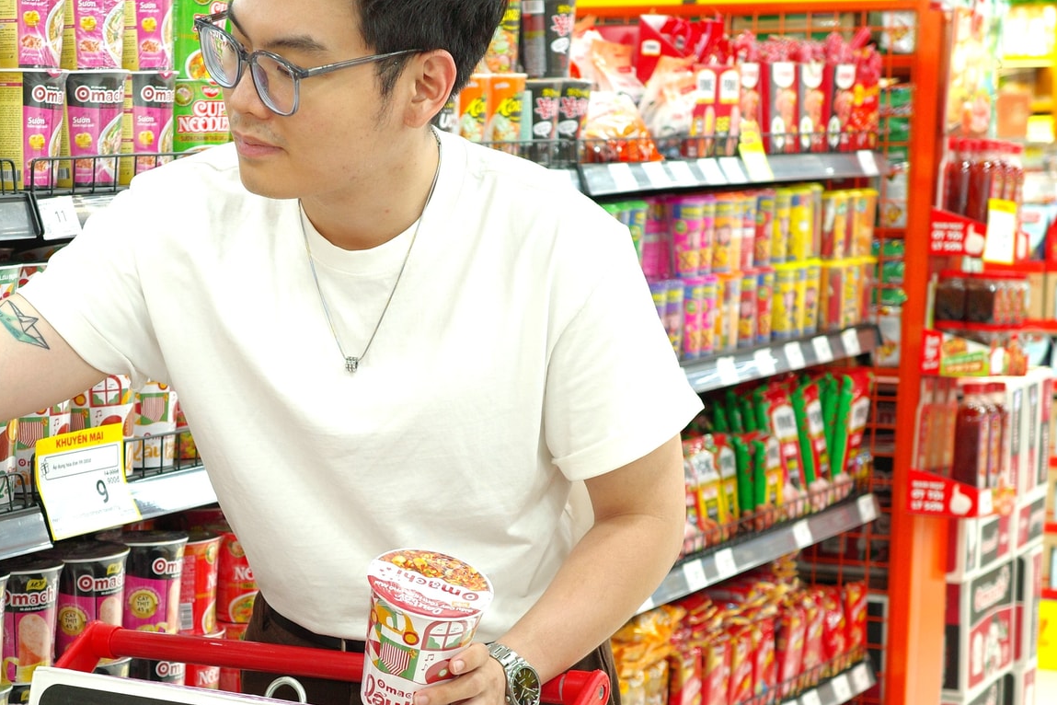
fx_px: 2554
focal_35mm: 87
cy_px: 545
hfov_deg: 23.2
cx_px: 321
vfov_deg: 15.6
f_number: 2.8
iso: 200
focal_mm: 26
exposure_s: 1/60
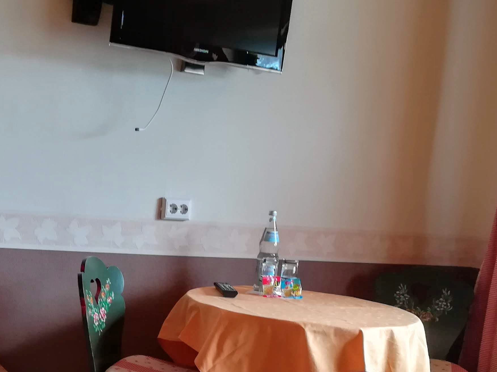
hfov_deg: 32.1
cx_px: 122
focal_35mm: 59
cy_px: 299
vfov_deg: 24.4
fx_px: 847
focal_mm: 3.83
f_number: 2.2
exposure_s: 1/33.3
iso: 250
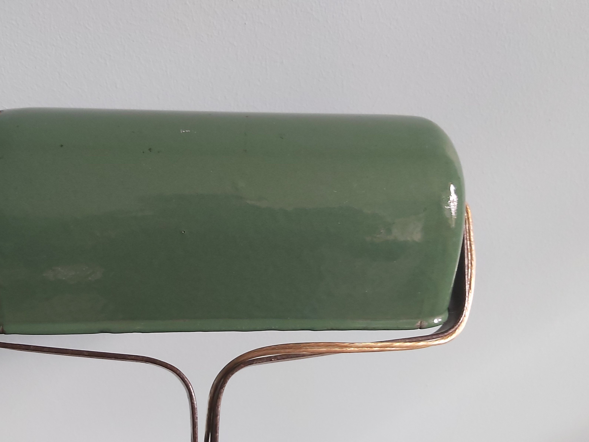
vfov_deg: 42.8
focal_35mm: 33
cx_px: 228
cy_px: 254
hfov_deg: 54.8
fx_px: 562
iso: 160
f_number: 1.7
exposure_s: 1/50
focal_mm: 3.92
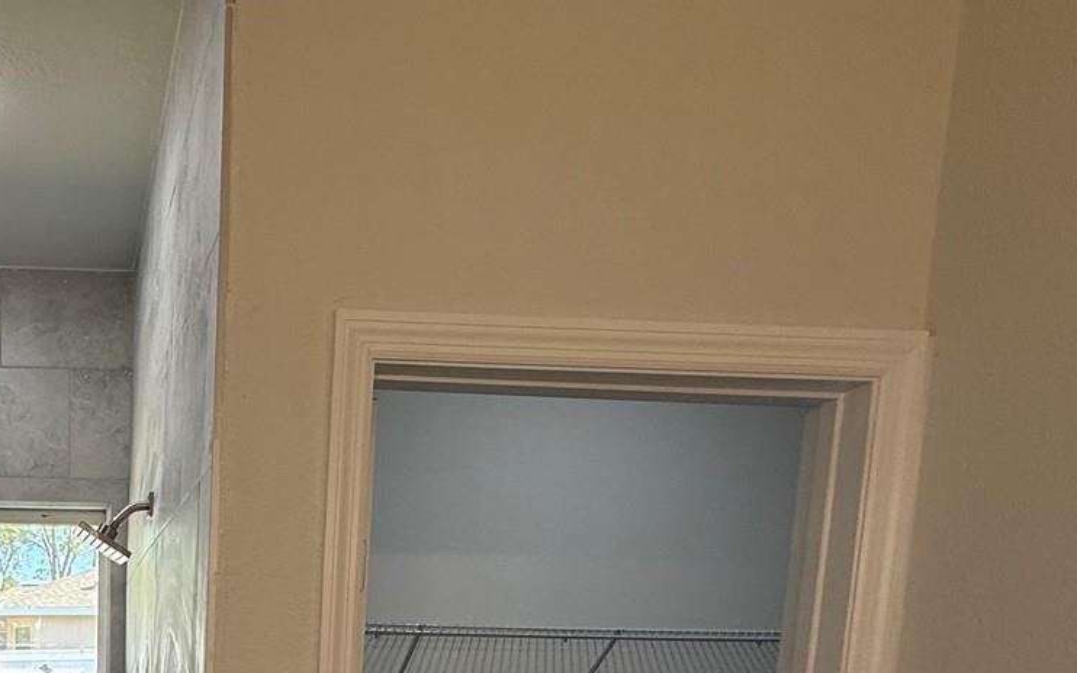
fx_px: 939
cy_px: 801
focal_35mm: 32
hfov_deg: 52.3
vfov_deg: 32.7
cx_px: 102
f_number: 2.2
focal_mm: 2.22
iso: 100
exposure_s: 1/120
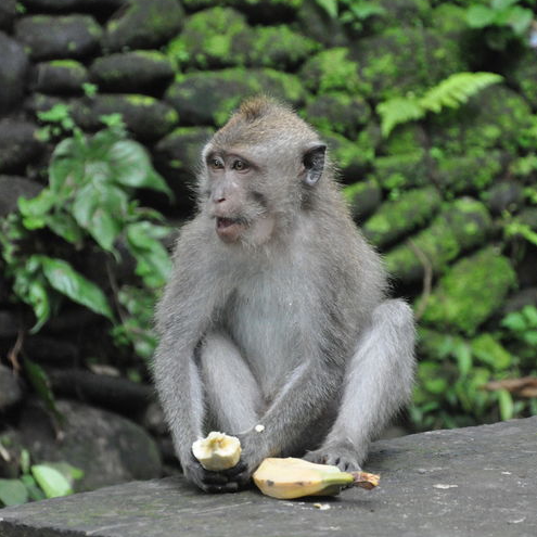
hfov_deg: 8.6
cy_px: 217
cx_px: 268
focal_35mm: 203
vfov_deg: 8.6
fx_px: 3557
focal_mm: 105
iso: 2500
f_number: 5.6
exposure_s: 1/30
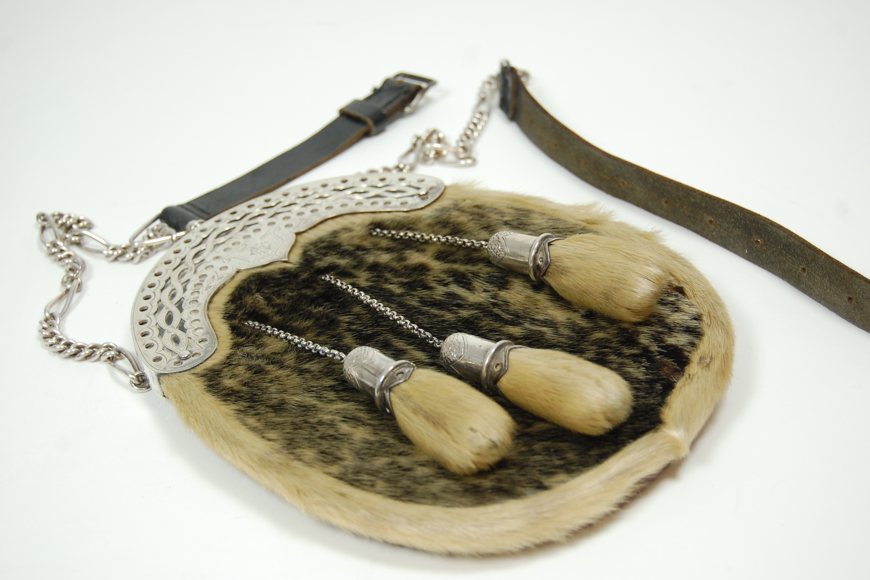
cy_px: 287
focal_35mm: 58
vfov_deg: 23.4
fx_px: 1401
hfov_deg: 34.5
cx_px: 438
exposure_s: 1/60
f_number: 4.8
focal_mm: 38
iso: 450
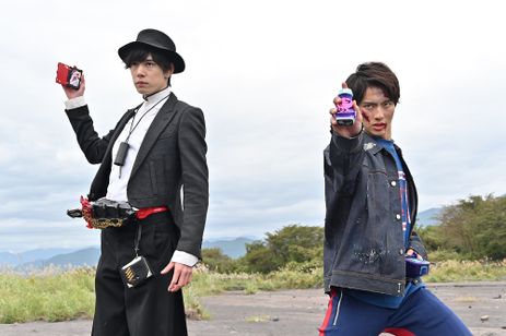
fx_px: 646
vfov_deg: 29.2
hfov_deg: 42.8
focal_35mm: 46
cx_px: 253
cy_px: 168
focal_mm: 46
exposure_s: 1/500
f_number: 9
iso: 800
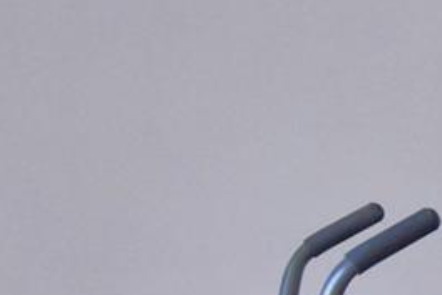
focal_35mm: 91
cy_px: 194
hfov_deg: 17.2
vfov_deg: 15.0
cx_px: 852
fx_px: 1117
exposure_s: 1/60
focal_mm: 10
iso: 400
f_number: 4.5
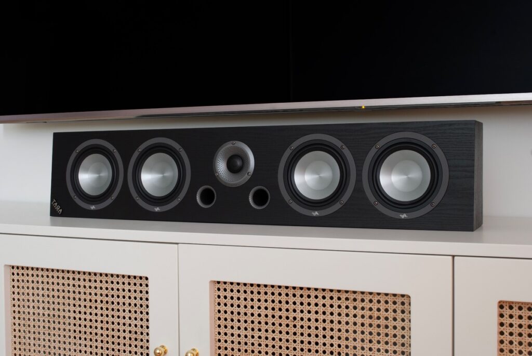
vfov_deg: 29.9
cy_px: 178
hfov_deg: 43.6
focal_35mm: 45
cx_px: 266
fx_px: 666
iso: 100
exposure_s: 6
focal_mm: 30
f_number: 10
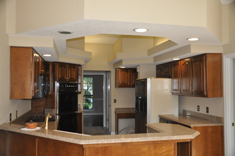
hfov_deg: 57.3
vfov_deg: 39.9
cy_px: 78
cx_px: 118
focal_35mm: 33
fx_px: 215
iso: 800
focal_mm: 22
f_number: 3.8
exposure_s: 1/60
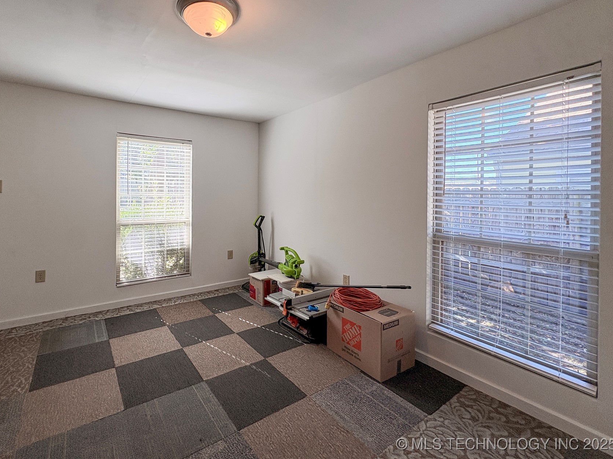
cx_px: 270
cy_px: 197
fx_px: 283
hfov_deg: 94.1
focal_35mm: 16
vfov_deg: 77.6
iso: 100
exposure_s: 1/120
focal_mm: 2.22
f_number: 2.2
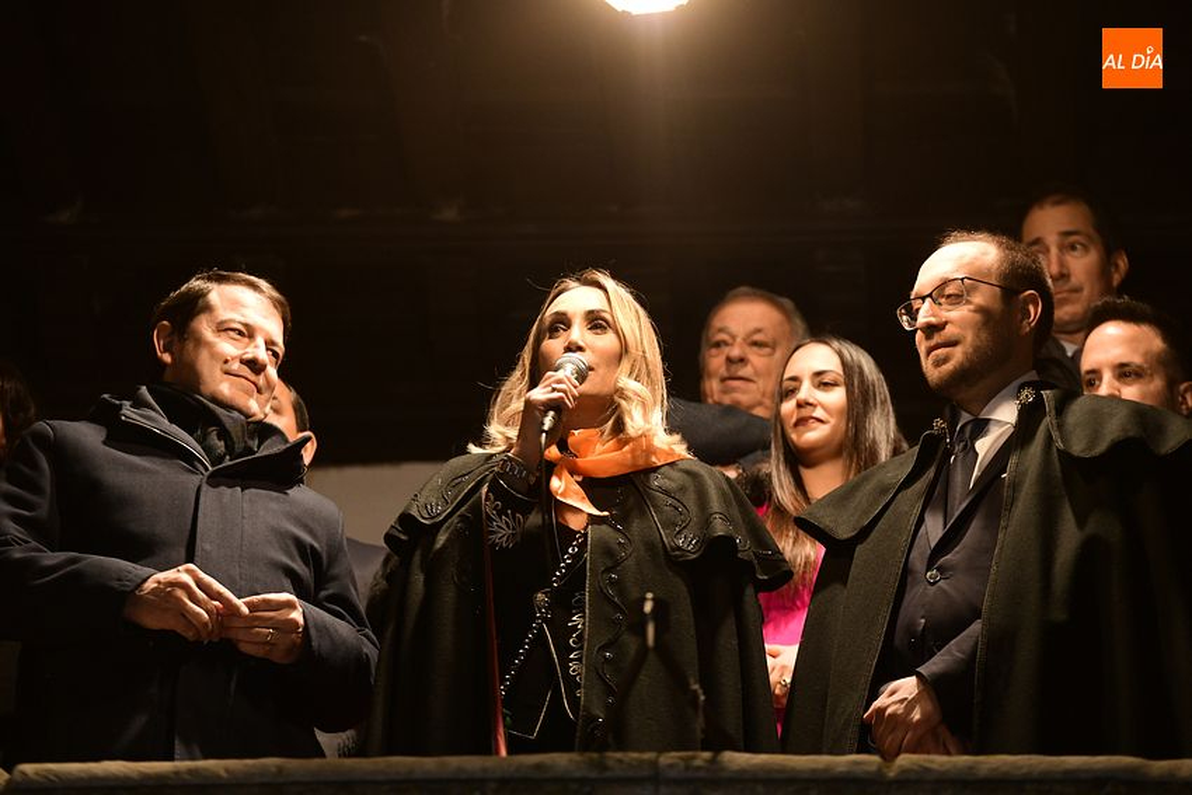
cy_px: 398
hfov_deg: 13.7
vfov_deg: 9.2
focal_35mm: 150
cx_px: 596
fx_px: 4967
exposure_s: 1/100
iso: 2500
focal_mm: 150
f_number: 4
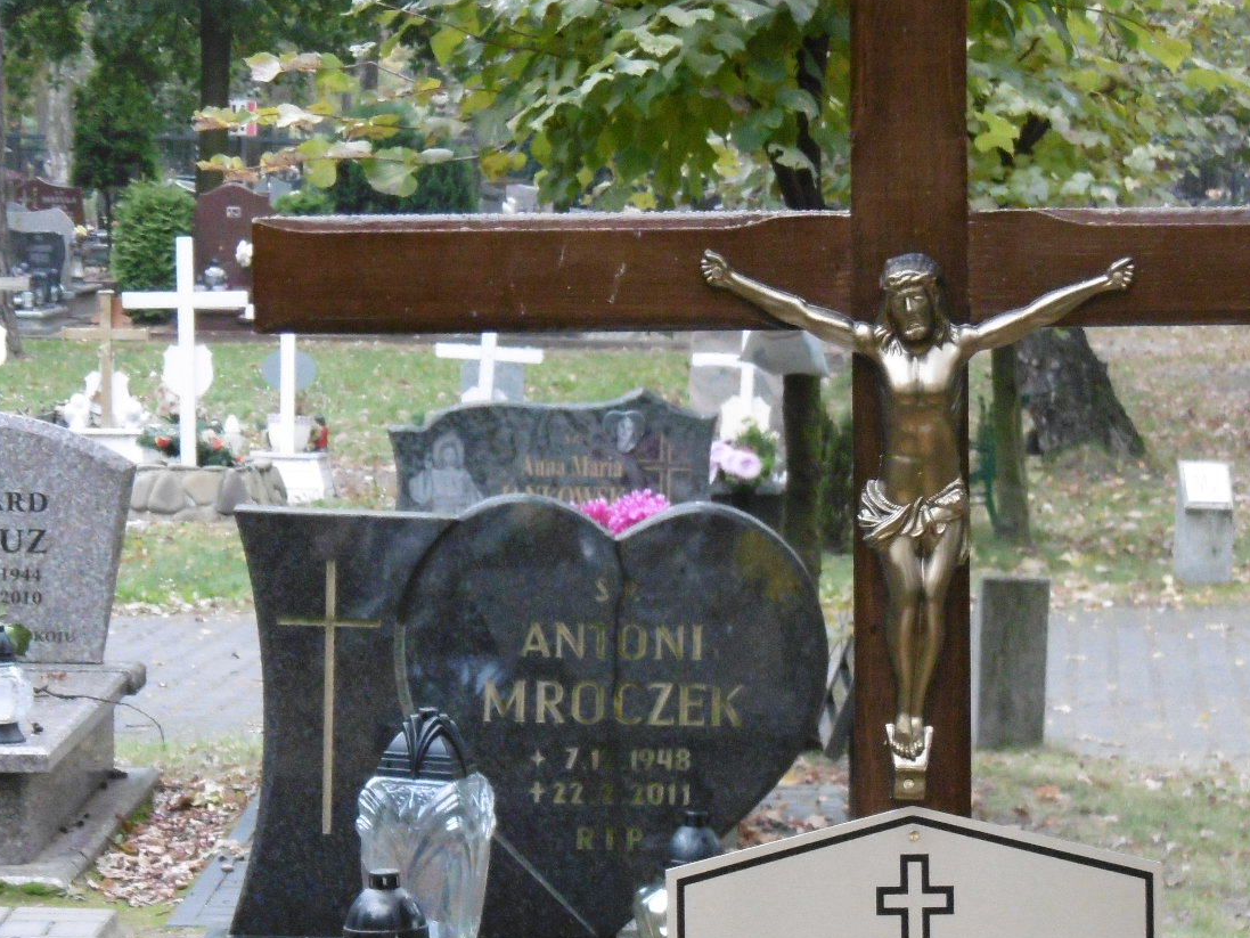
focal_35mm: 168
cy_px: 633
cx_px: 869
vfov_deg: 8.8
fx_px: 6067
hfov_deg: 11.7
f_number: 4.7
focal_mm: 16.2
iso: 400
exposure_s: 1/100
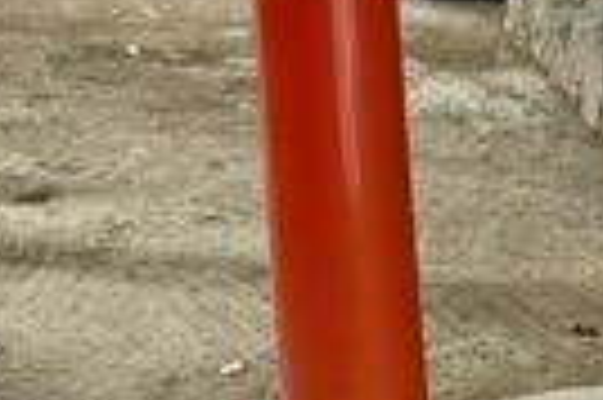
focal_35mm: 141
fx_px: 2359
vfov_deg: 9.1
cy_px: -434
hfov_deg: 13.3
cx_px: -436
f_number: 1.6
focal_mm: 5.96
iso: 125
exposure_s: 1/118
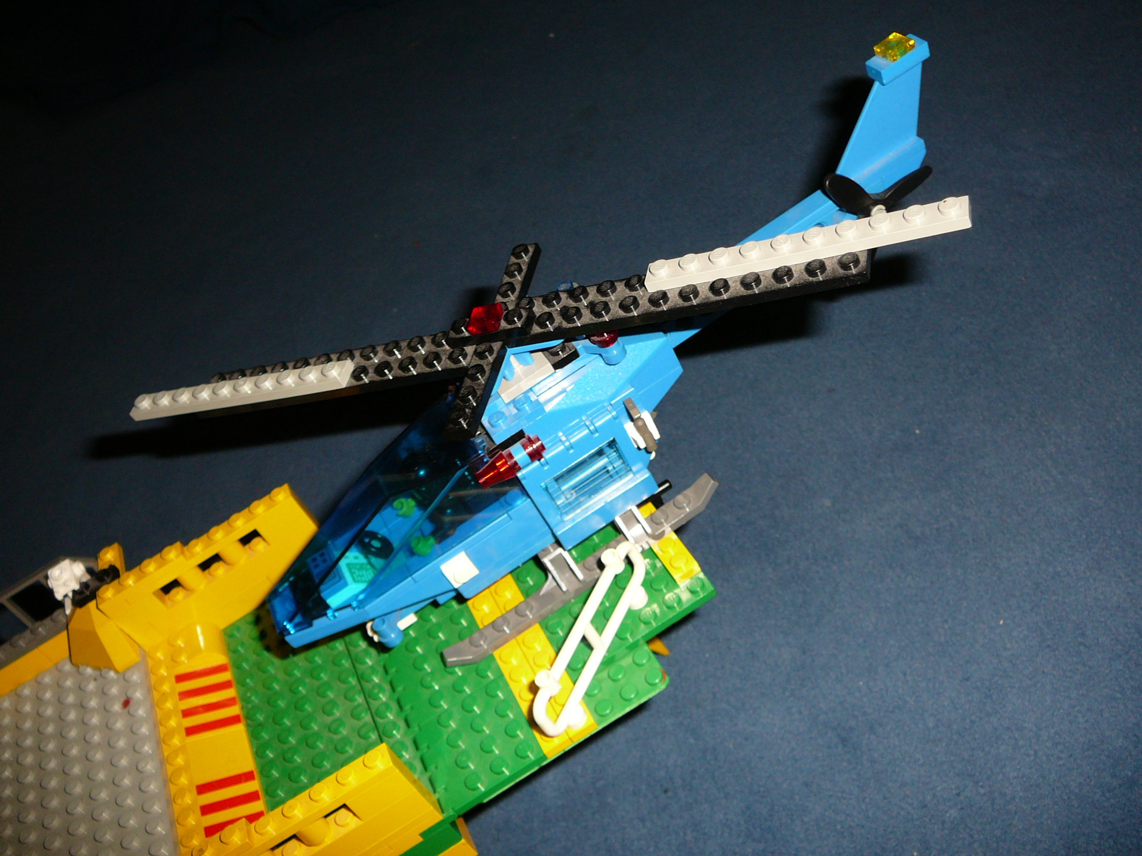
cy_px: 428
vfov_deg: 40.7
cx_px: 571
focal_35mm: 35
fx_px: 1155
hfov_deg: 52.6
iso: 100
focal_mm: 5.2
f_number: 2.8
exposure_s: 1/30
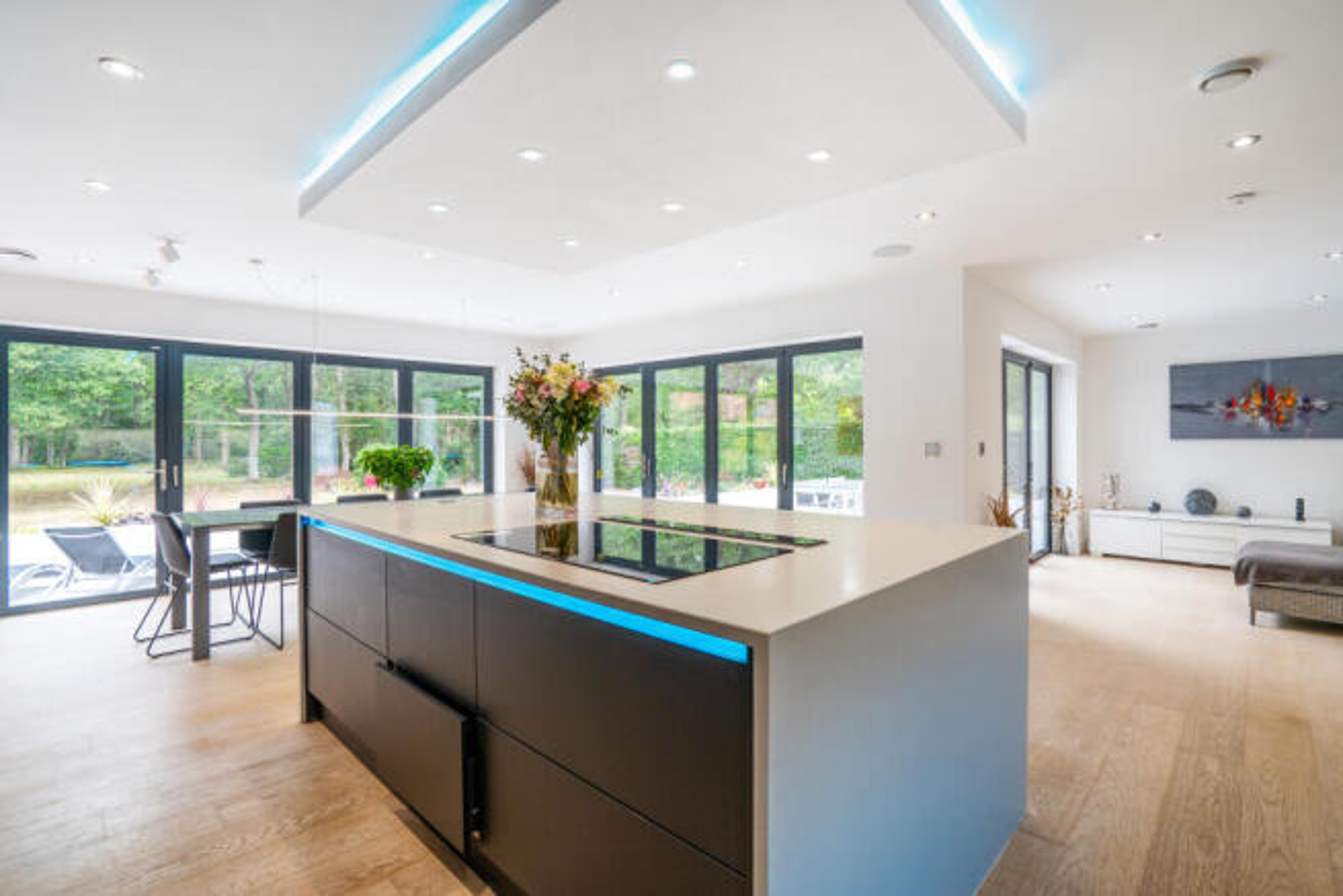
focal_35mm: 16
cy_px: 448
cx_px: 672
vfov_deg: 73.8
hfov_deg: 96.7
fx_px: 597
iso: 250
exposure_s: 1/25
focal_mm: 16
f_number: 9
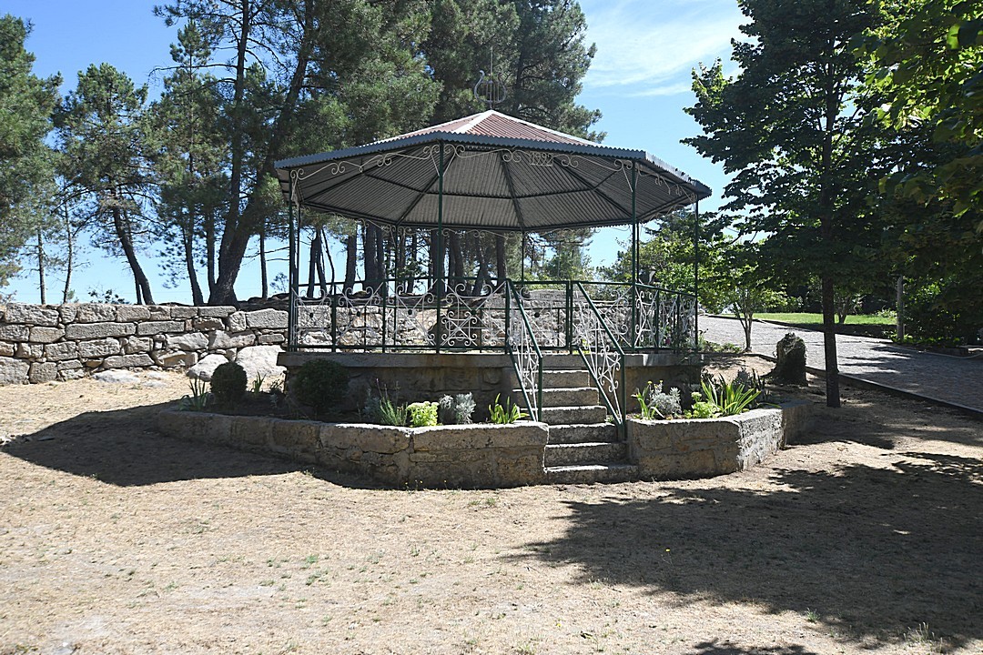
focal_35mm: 30
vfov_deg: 43.6
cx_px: 492
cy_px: 328
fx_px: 819
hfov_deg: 61.9
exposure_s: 1/250
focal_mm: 20
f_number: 7.1
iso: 100
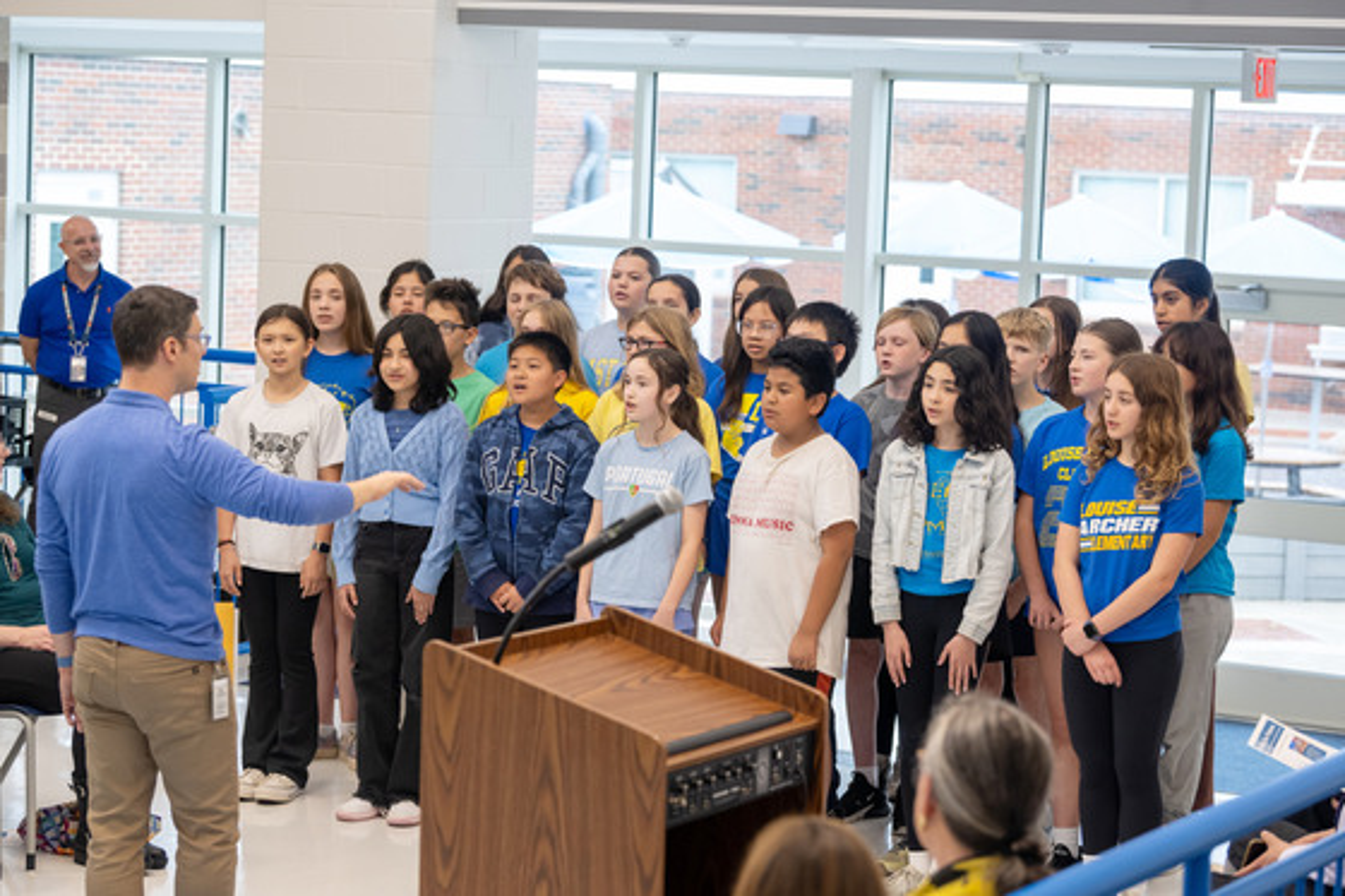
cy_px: 448
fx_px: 3361
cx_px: 672
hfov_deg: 22.6
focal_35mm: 90
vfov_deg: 15.2
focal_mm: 90
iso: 1600
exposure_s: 1/250
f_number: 4
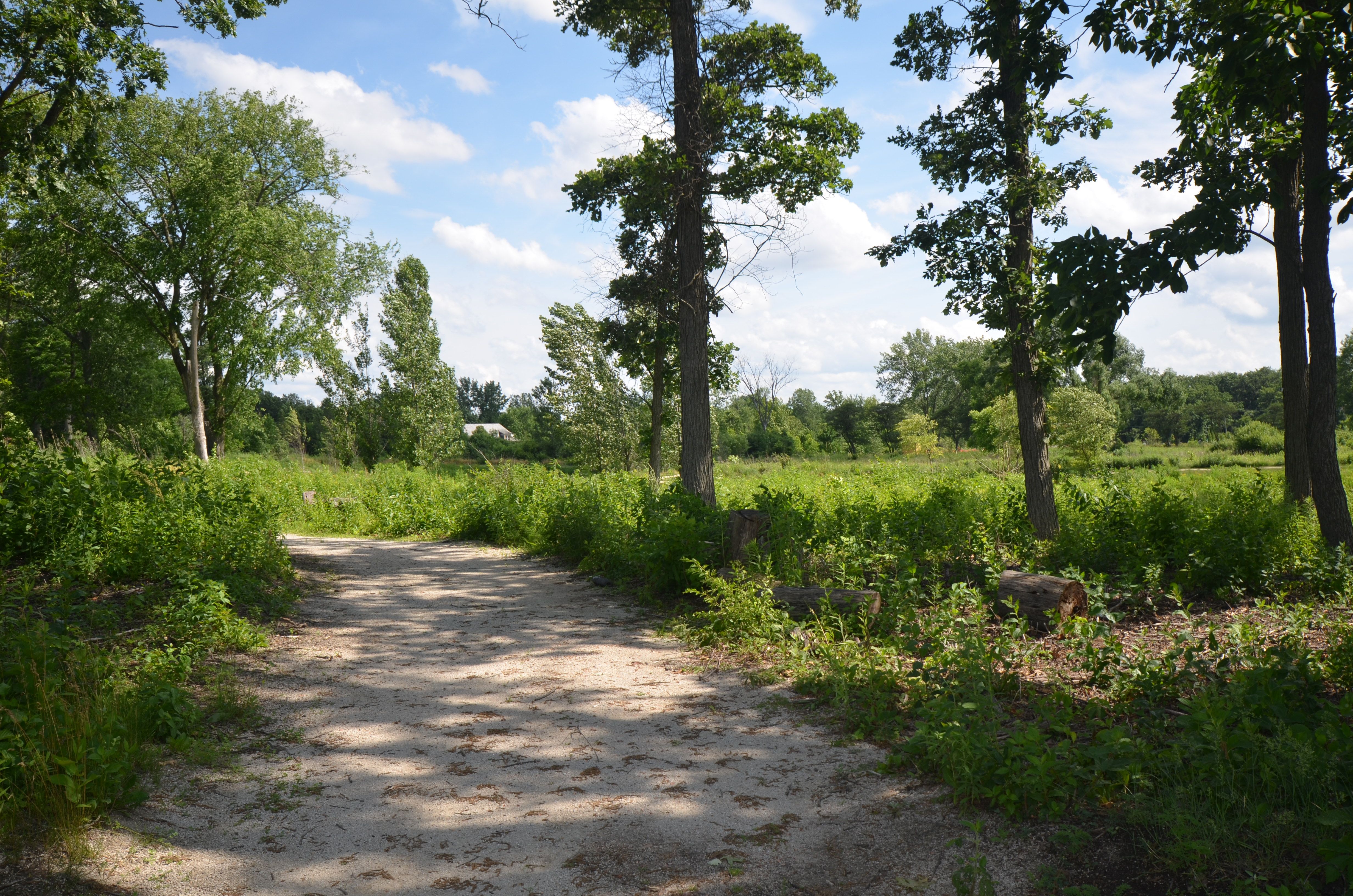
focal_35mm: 36
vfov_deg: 36.7
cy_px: 448
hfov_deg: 53.2
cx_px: 676
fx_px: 1350
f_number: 6.3
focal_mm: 24
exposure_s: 1/250
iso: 100
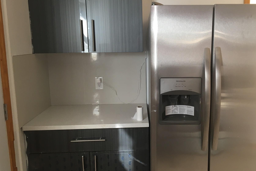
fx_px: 263
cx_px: 149
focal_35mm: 37
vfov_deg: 35.9
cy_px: 85
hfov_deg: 51.6
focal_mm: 4.15
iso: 50
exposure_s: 1/30
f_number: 2.2
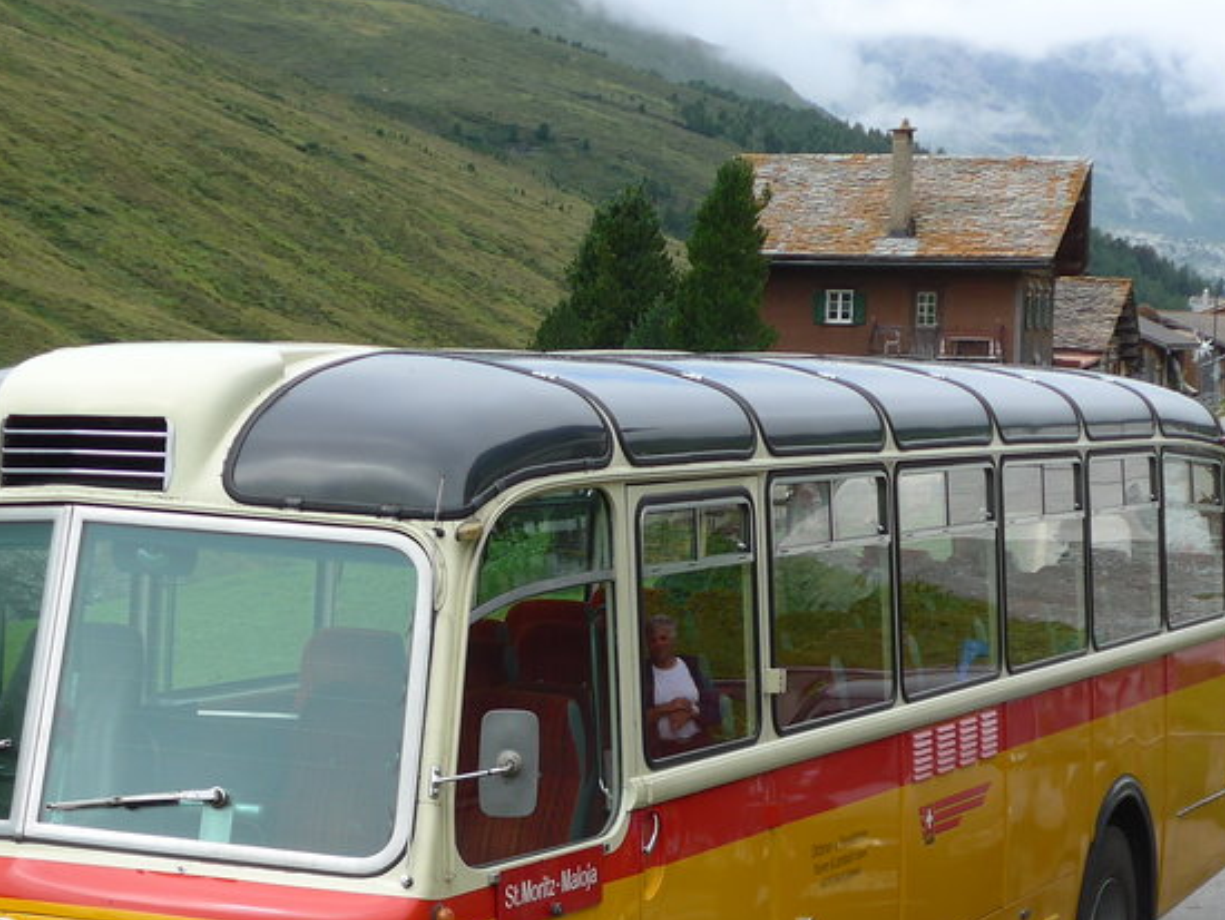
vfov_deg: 15.2
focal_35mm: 96
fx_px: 3399
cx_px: 454
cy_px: 846
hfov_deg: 20.4
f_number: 2.8
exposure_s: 1/800
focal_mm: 9
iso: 80
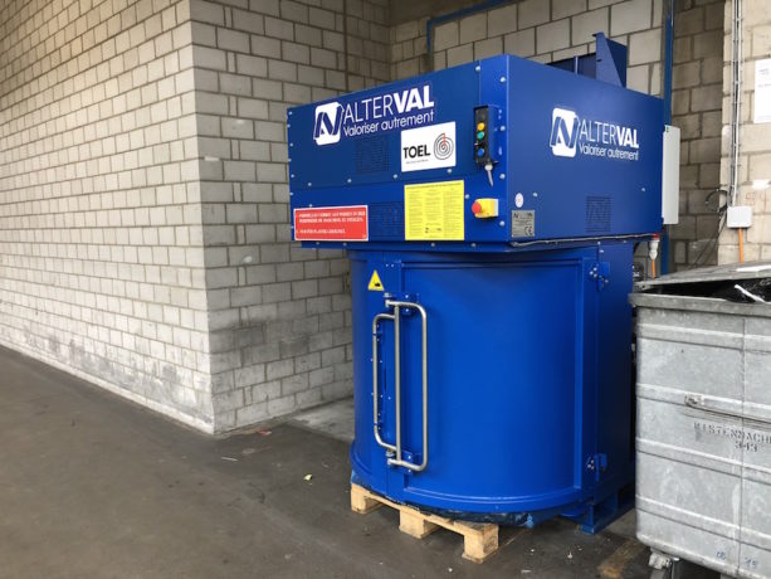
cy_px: 290
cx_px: 386
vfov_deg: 49.8
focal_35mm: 28
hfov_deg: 63.4
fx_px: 624
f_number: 1.8
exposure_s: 1/17
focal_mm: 3.99
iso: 40
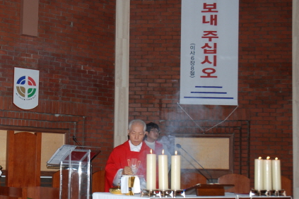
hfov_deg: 29.3
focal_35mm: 67
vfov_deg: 20.2
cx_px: 50
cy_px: 140
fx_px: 556
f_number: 5.6
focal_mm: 25
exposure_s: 1/60
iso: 200
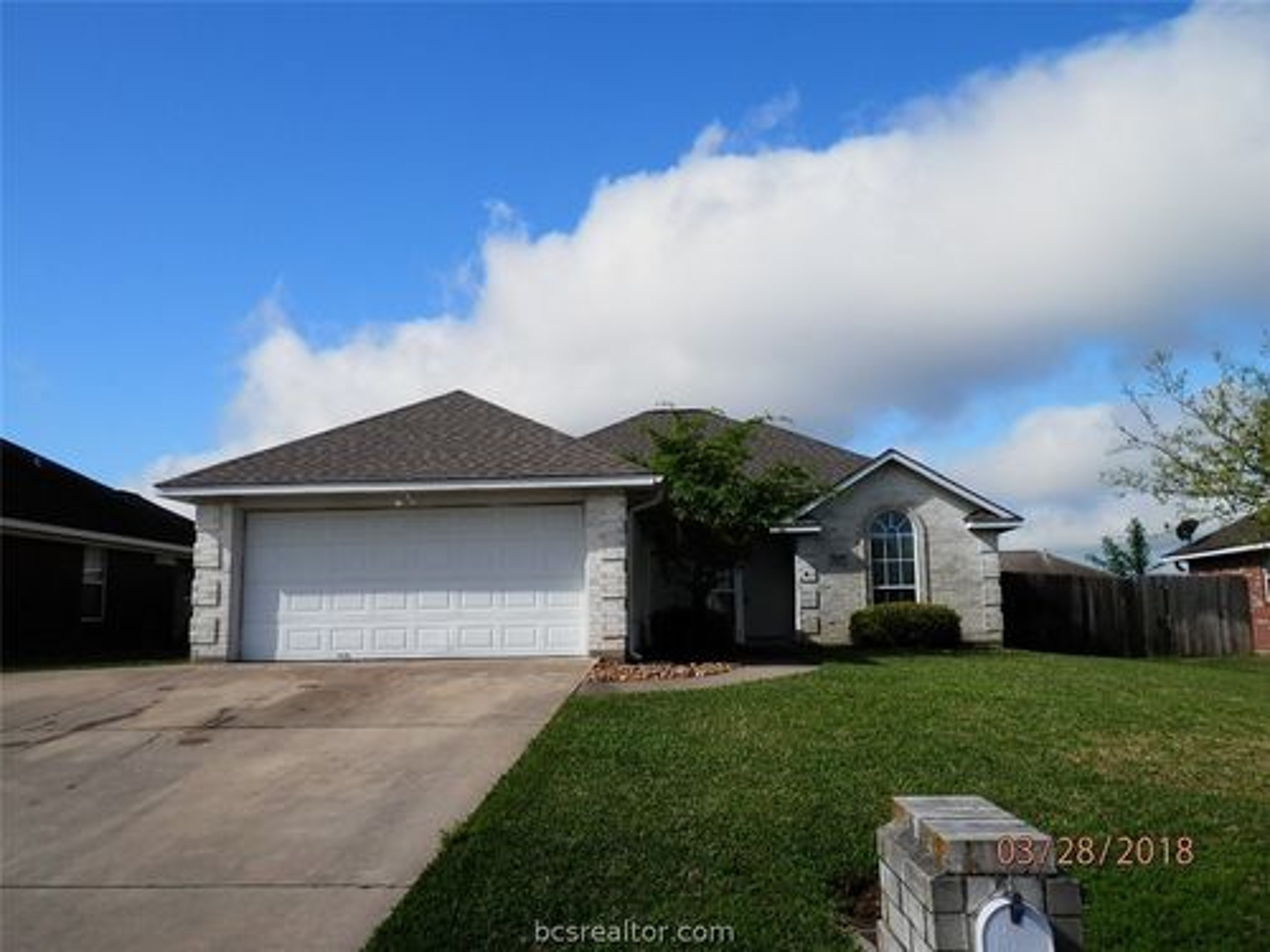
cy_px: 476
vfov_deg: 51.4
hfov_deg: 65.3
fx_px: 991
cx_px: 635
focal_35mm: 27
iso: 80
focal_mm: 5
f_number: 9
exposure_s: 1/200
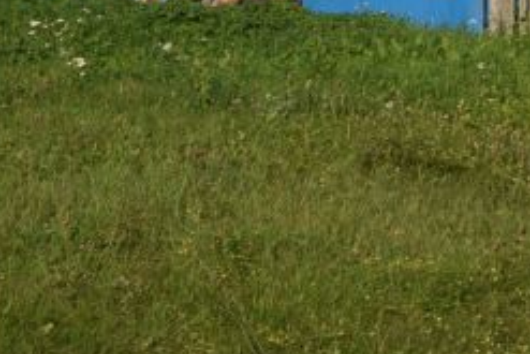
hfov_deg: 8.5
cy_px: -295
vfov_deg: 5.6
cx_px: 479
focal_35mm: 242
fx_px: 3565
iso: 100
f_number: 13
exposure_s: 1/125
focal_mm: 46
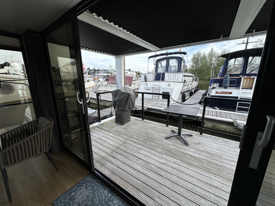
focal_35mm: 14
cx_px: 138
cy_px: 103
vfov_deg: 85.7
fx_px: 111
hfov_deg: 102.1
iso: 64
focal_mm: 2.22
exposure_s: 1/754
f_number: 2.2
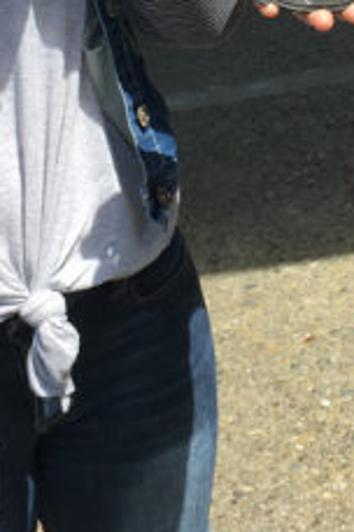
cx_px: 219
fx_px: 1445
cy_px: -104
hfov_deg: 14.0
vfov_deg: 19.6
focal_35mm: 98
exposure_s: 1/1099
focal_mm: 4.15
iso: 25
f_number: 2.2
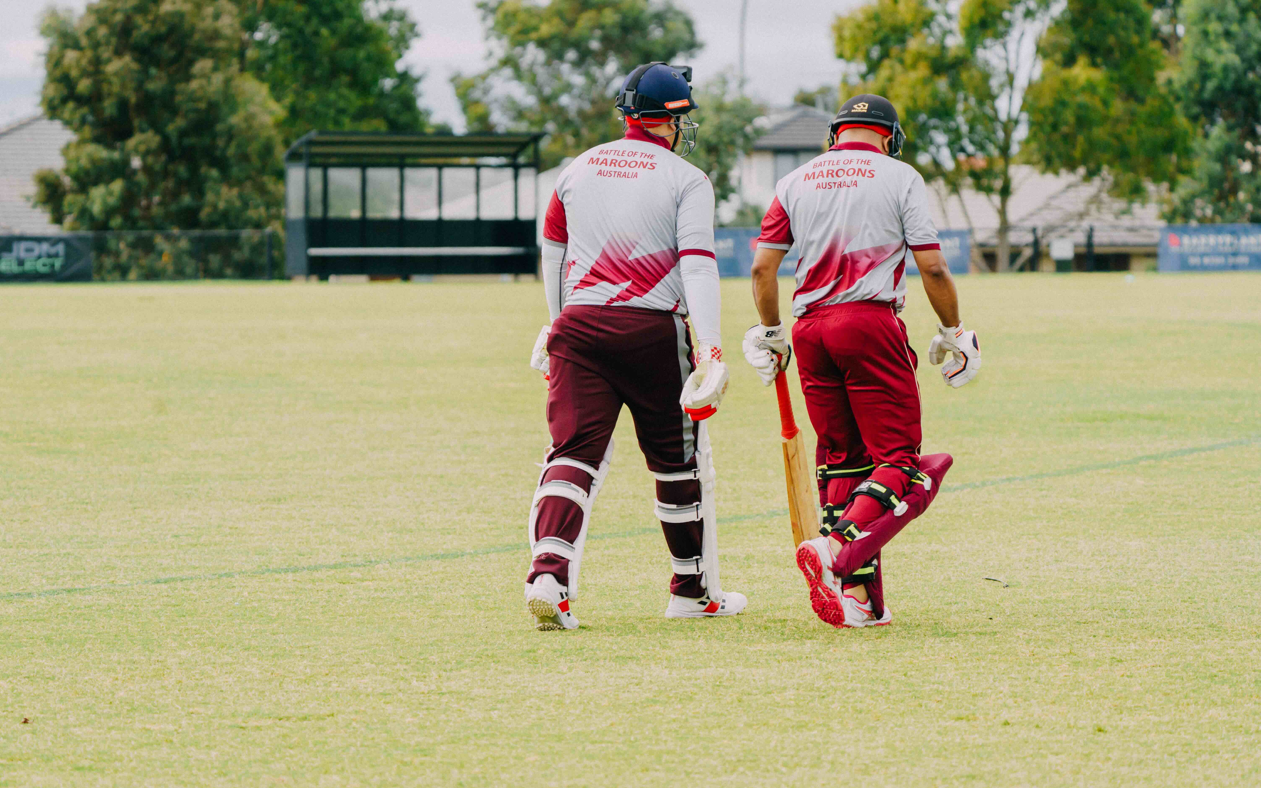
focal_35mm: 204
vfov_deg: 6.4
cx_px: 630
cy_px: 394
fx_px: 7011
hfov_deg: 10.3
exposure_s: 1/800
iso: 500
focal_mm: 200
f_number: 6.3
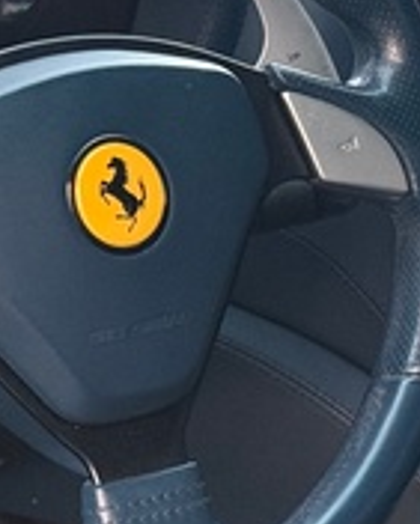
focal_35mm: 192
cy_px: 295
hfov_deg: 8.0
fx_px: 2981
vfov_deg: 10.1
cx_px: 66
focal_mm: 6.76
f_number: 1.78
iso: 250
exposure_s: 1/47
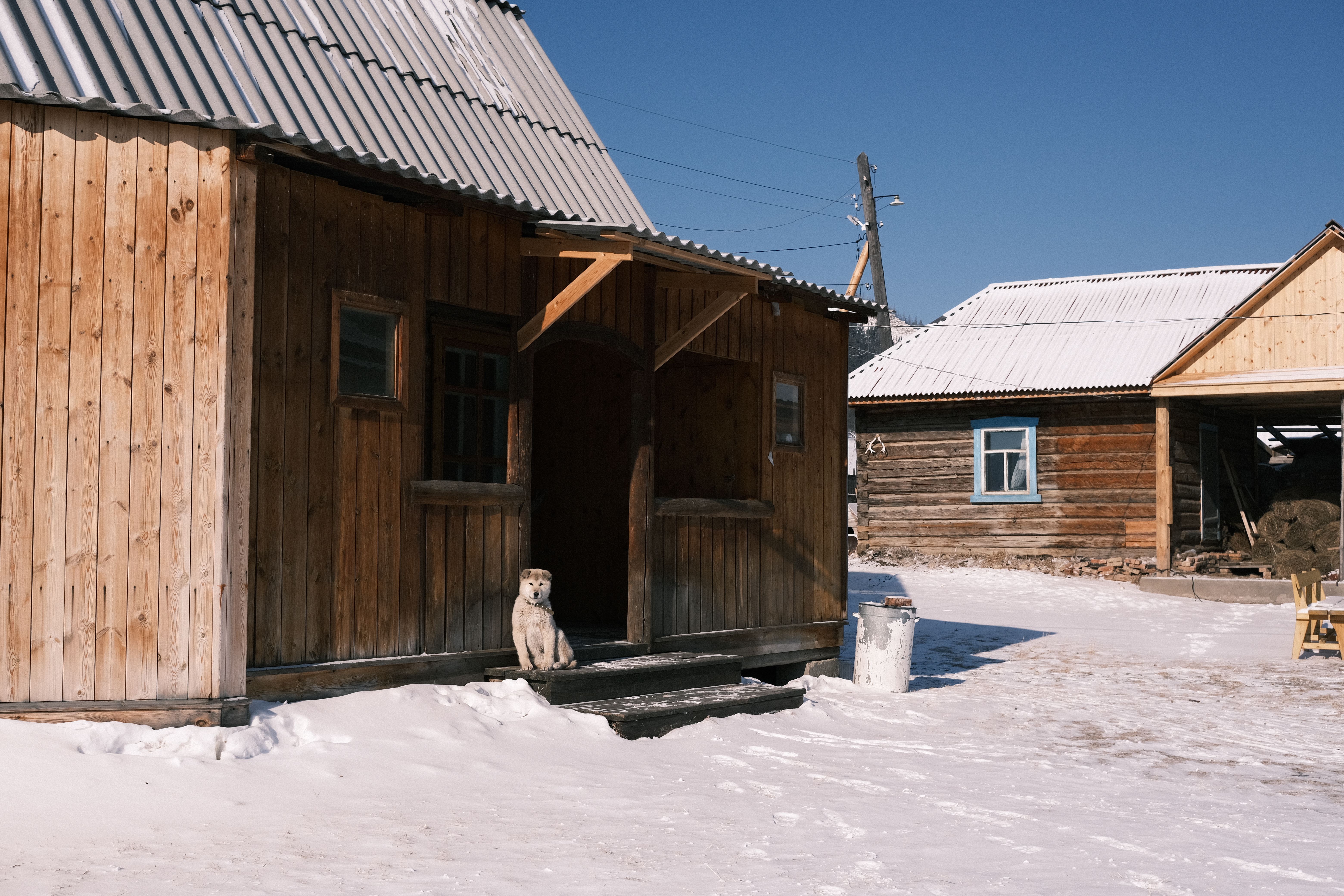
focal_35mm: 41
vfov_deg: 32.6
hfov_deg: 47.4
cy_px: 448
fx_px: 1531
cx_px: 672
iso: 160
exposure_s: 1/1250
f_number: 6.4
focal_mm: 27
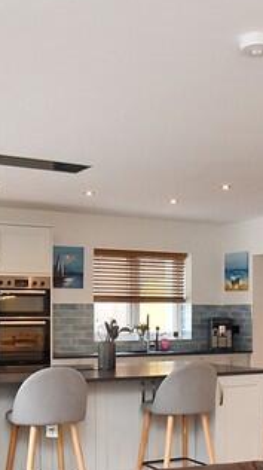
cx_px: 162
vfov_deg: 39.7
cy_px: 344
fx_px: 634
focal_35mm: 51
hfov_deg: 23.4
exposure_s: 1/60
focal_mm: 10
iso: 800
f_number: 7.1
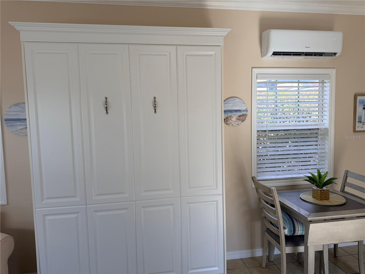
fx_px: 253
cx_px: 182
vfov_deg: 56.8
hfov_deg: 71.6
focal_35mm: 24
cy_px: 137
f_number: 1.78
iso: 100
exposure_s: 1/547
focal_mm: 6.76
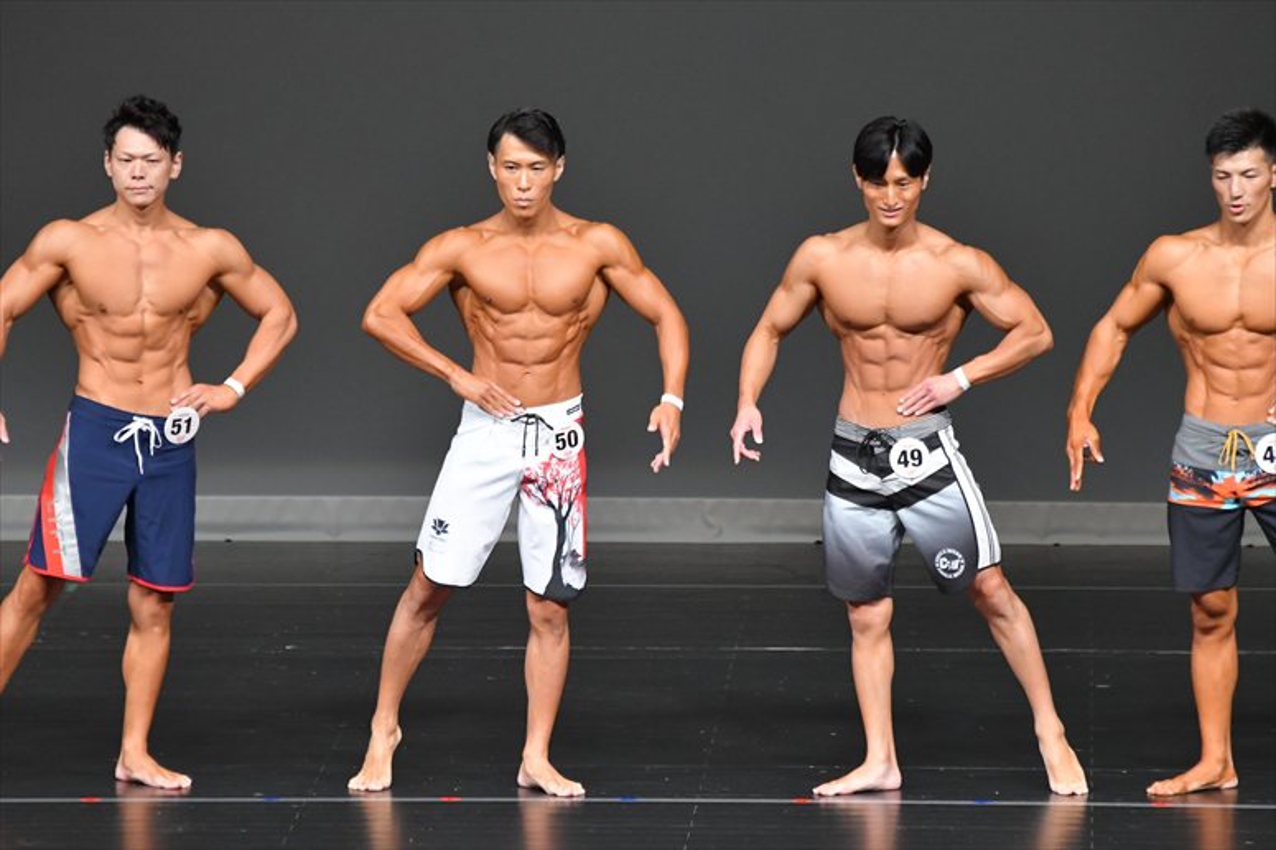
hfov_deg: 6.5
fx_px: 11160
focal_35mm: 315
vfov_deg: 4.4
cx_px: 638
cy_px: 425
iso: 4000
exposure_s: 1/400
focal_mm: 210
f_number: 5.6
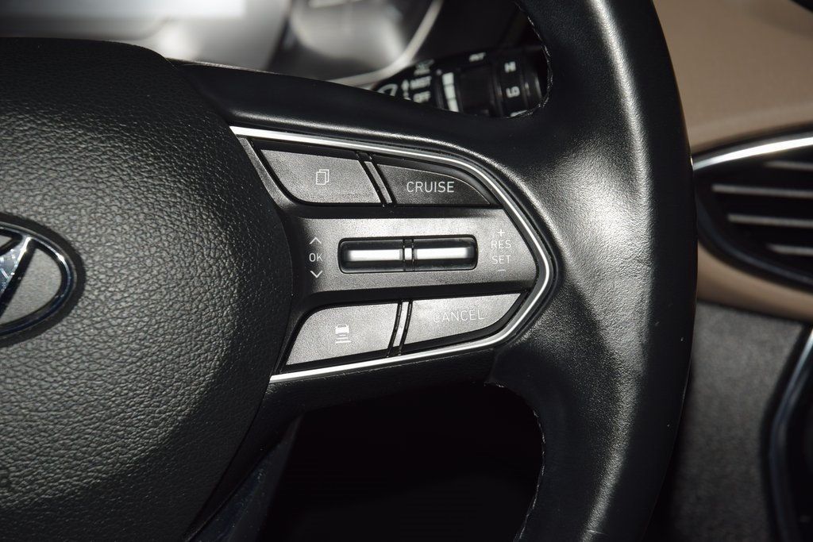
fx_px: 2371
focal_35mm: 105
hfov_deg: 19.5
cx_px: 406
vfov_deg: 13.0
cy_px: 271
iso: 100
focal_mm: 70
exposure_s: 1/125
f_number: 8
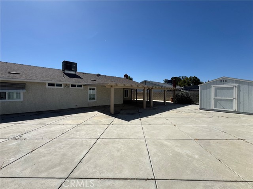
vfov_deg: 85.7
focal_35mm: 14
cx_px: 126
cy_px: 94
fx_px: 102
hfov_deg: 102.1
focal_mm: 2.22
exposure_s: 1/3390
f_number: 2.2
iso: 50
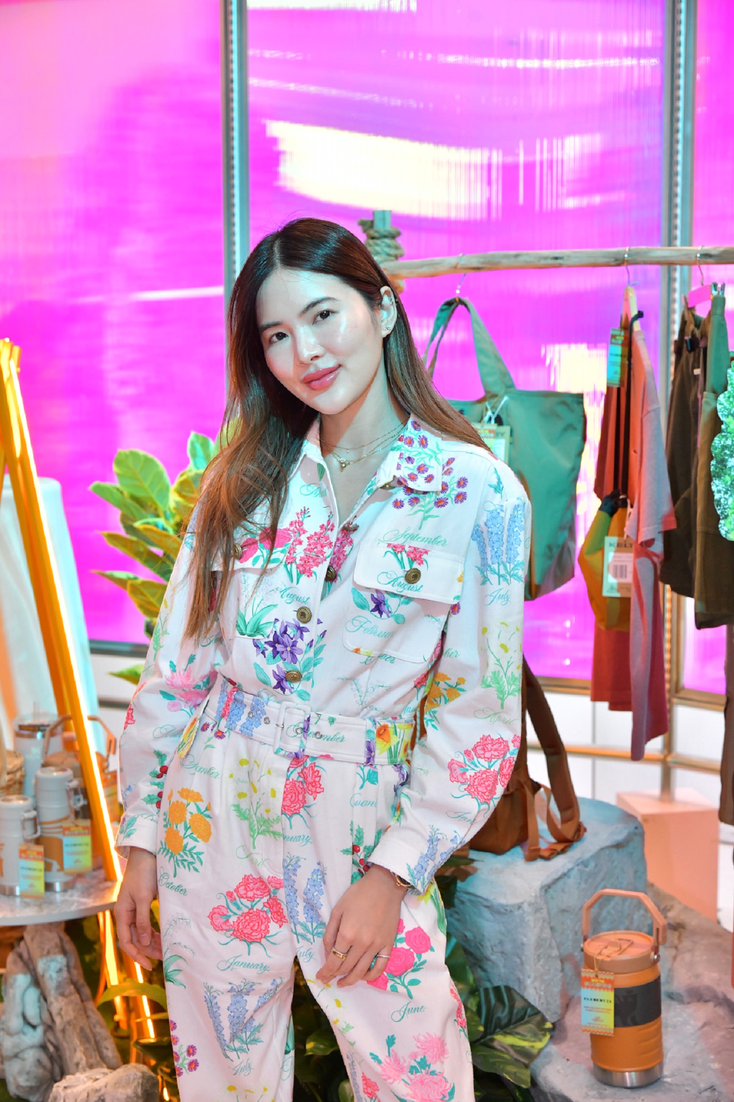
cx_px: 367
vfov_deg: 34.5
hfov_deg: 23.4
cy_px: 551
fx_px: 1774
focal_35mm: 58
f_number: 5.6
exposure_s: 1/160
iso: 1600
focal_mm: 58
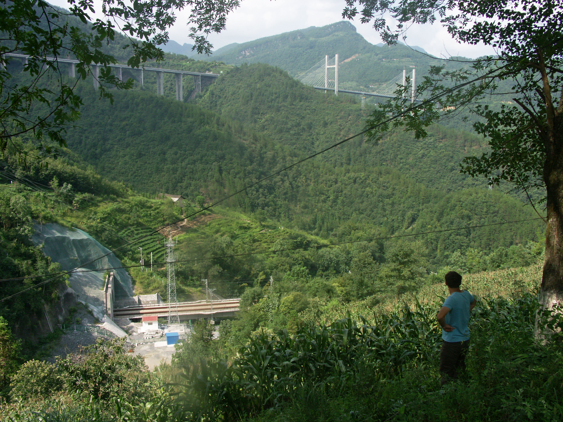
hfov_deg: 58.4
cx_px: 282
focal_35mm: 31
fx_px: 504
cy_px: 211
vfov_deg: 45.4
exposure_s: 1/250
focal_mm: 7.95
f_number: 6.3
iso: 64
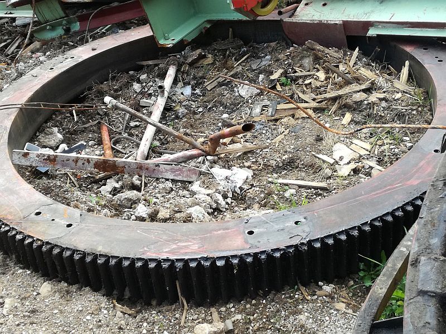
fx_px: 618
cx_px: 223
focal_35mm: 48
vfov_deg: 30.3
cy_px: 167
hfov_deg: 39.7
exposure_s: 1/136
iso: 50
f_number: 2
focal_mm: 3.79
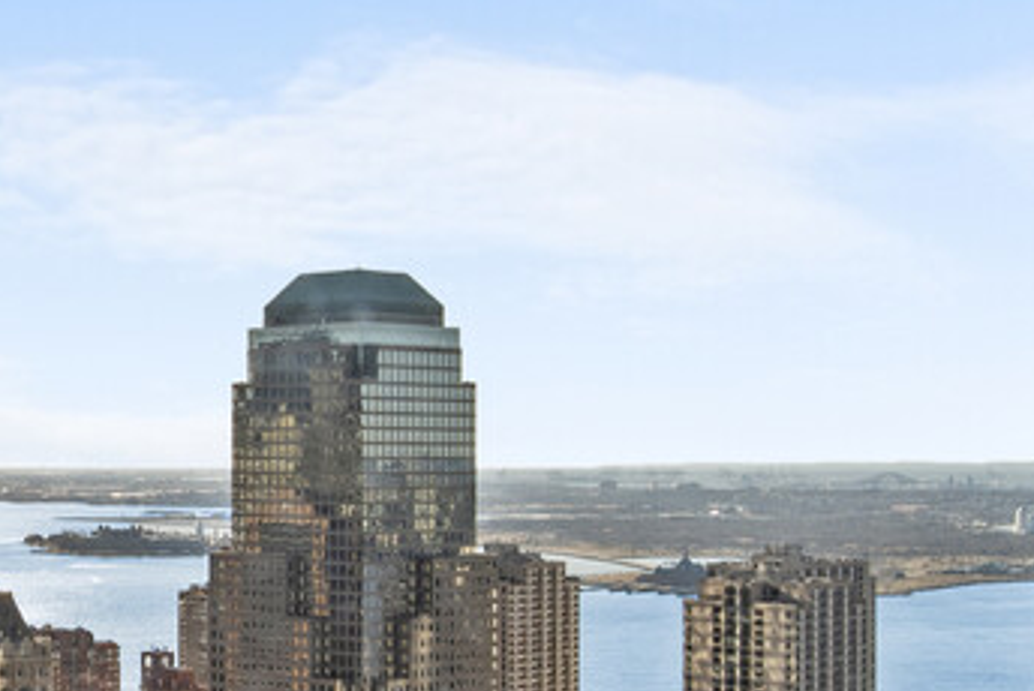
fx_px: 2127
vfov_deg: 18.4
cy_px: 511
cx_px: -12
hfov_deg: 25.9
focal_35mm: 74
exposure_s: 1/125
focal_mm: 17
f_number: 11
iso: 320
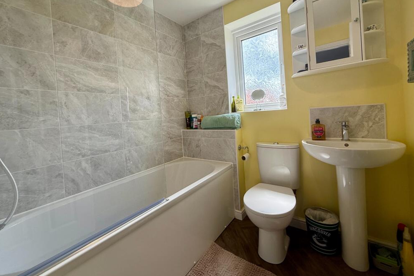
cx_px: 204
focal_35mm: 15
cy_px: 118
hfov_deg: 100.4
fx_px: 173
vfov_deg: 76.9
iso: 64
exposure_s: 1/199
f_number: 2.2
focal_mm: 2.22
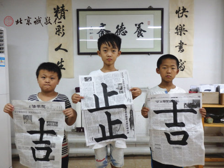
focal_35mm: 27
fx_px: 175
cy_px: 84
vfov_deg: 51.3
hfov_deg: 65.3
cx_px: 112
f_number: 3.2
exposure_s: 1/50
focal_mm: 5
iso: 320
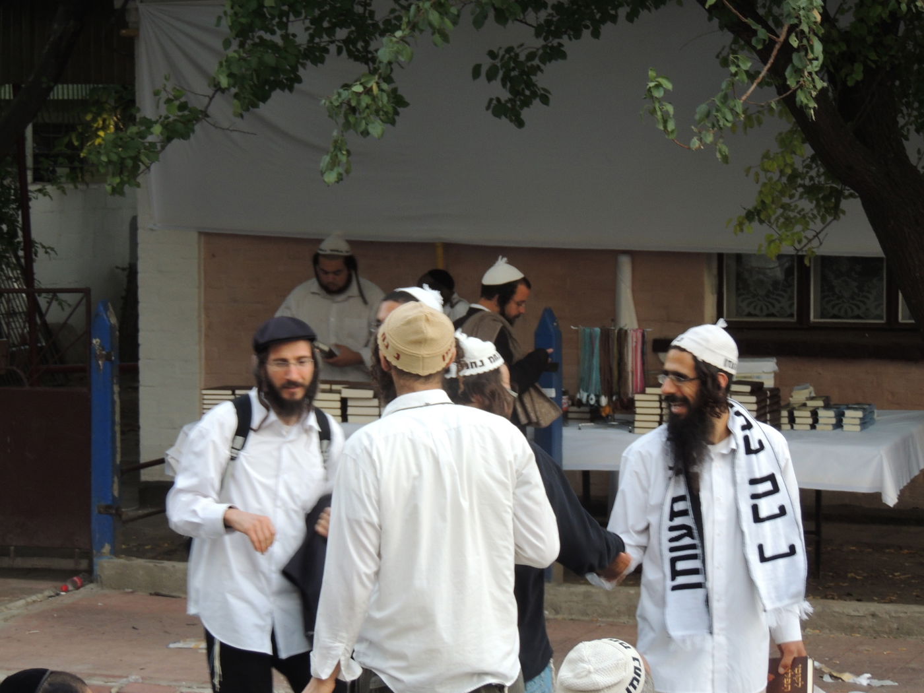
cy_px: 346
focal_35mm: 120
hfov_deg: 16.4
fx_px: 3203
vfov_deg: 12.3
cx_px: 462
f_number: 4.2
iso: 200
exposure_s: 1/60
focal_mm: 21.4
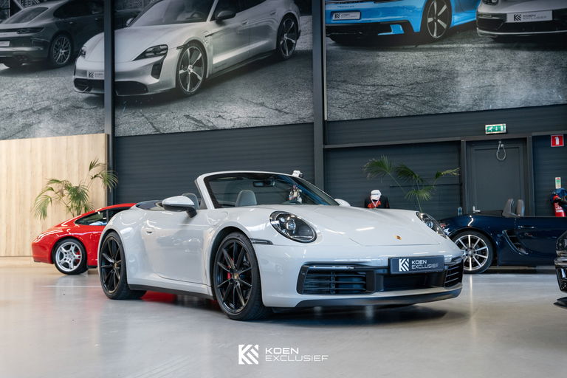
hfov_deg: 44.9
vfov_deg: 30.8
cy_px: 189
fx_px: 687
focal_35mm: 44
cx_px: 284
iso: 500
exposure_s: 1/50
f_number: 5.6
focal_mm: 43.6
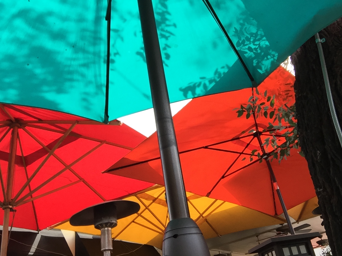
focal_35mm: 31
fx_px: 306
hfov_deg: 58.4
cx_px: 171
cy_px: 128
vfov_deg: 45.4
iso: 32
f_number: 2.2
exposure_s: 1/176
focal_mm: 2.65
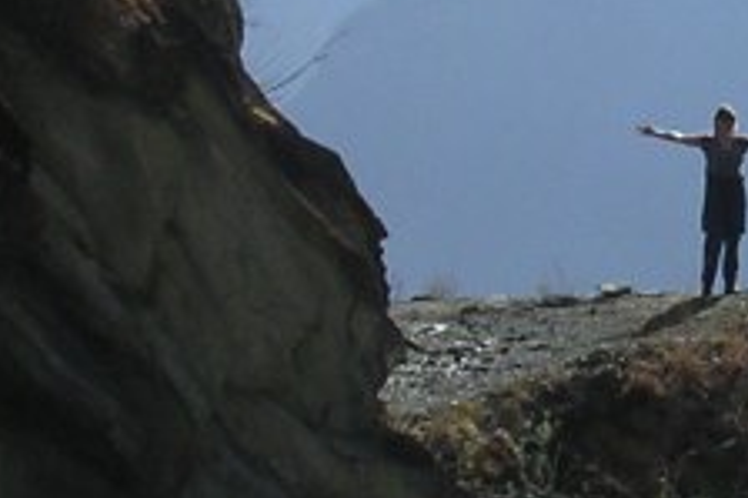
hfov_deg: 11.2
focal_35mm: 181
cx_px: 815
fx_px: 3758
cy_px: -187
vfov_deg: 7.5
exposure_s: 1/338
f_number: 5.6
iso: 100
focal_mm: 5.8
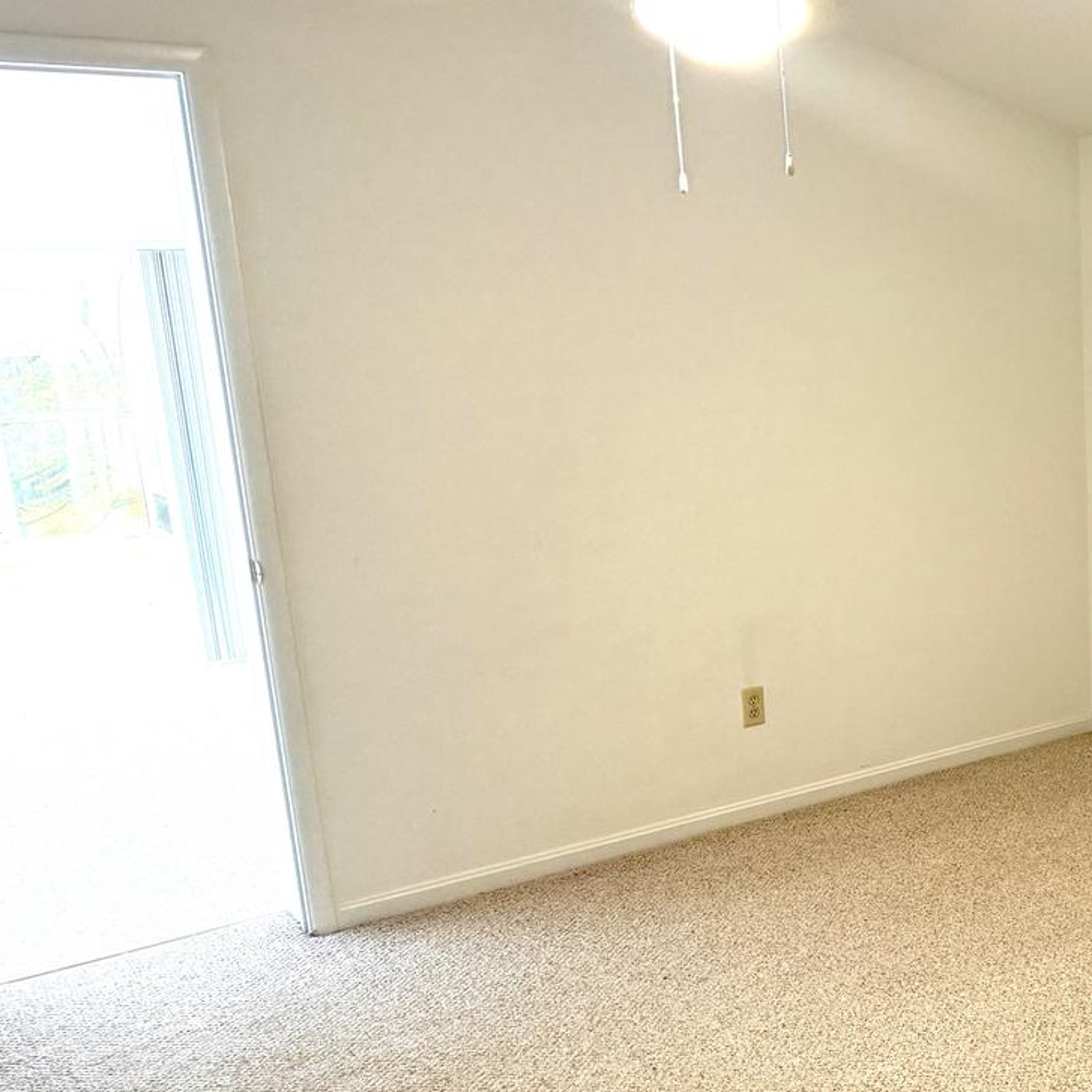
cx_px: 1014
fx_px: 1499
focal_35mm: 42
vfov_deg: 39.8
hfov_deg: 37.1
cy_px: 677
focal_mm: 6.76
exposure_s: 1/60
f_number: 1.78
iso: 250
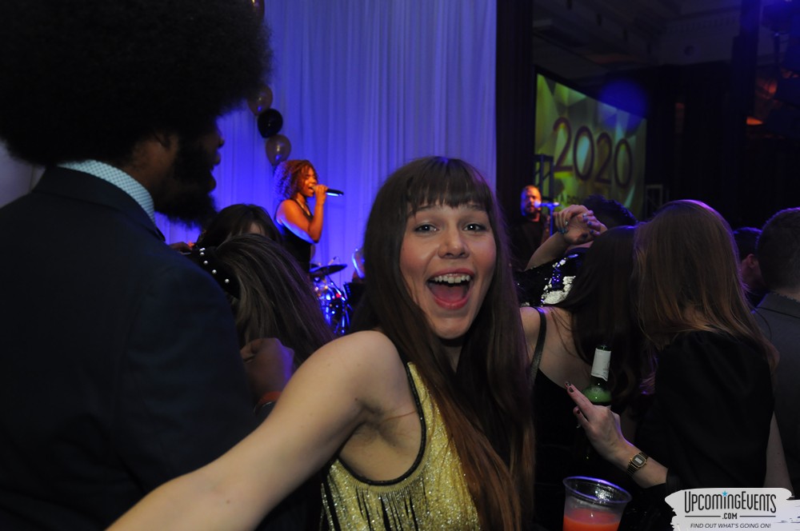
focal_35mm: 42
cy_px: 266
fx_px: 932
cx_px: 400
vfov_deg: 31.8
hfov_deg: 46.5
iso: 800
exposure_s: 1/60
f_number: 4.5
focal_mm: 28
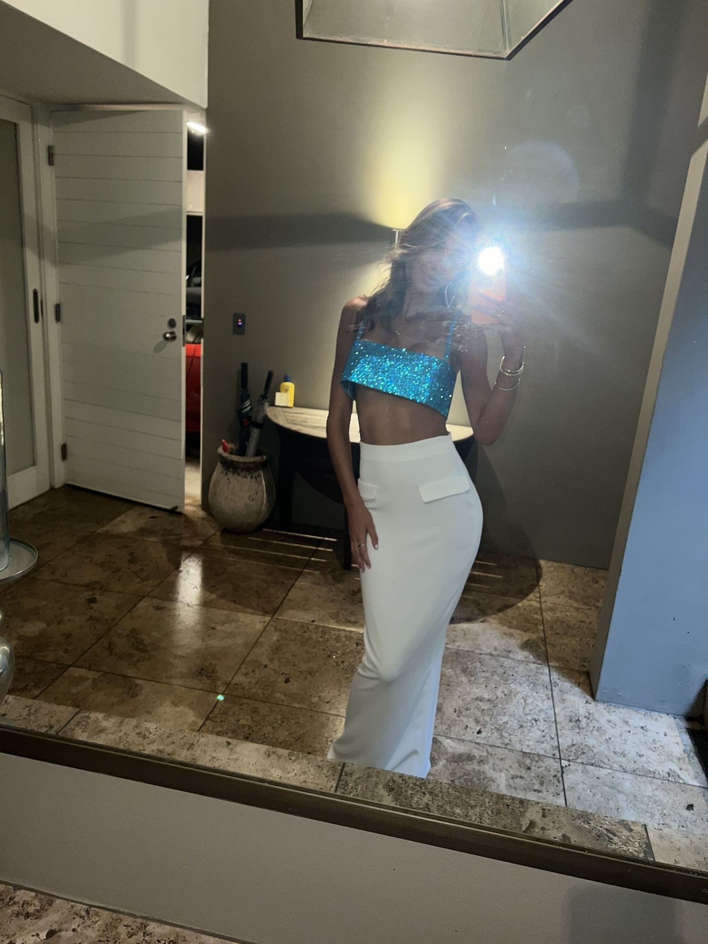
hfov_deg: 53.1
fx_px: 709
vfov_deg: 67.3
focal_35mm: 26
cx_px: 354
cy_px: 472
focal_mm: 5.7
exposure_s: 1/27
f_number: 1.5
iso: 32
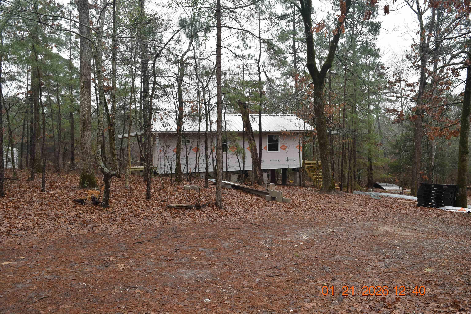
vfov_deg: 47.9
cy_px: 157
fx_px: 353
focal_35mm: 27
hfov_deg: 67.4
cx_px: 236
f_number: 6.3
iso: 400
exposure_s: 1/125
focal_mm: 18
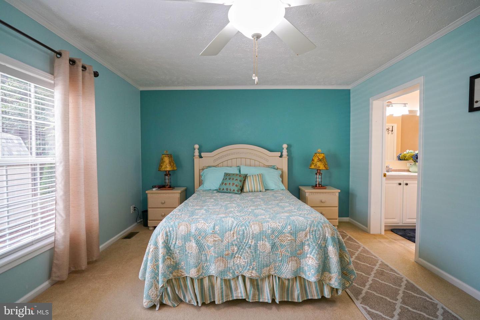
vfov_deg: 73.7
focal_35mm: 16
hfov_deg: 96.7
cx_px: 240
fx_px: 213
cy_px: 160
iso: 800
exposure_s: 1/160
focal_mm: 16
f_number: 4
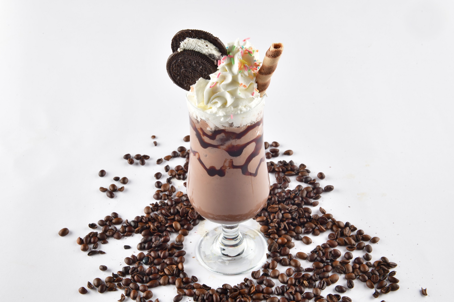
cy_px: 150
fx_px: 794
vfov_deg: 21.6
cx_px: 226
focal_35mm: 63
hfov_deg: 31.9
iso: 125
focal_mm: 62
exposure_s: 1/160
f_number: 22
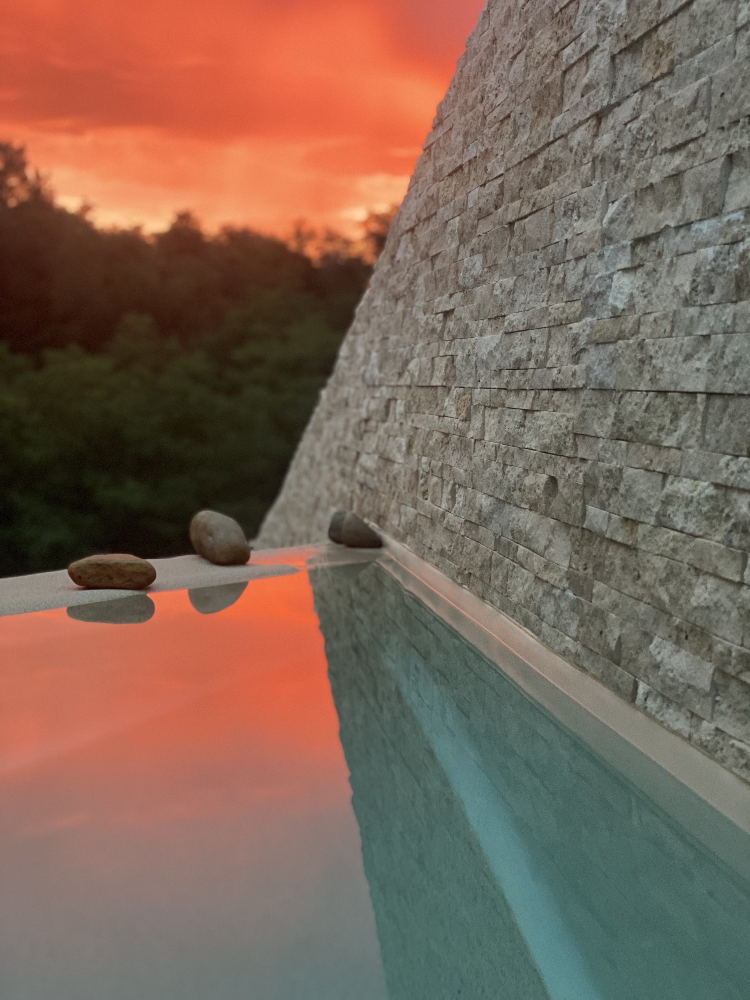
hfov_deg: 28.0
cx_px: 375
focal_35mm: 52
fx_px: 1502
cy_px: 500
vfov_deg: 36.8
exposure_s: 1/40
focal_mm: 6
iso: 200
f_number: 2
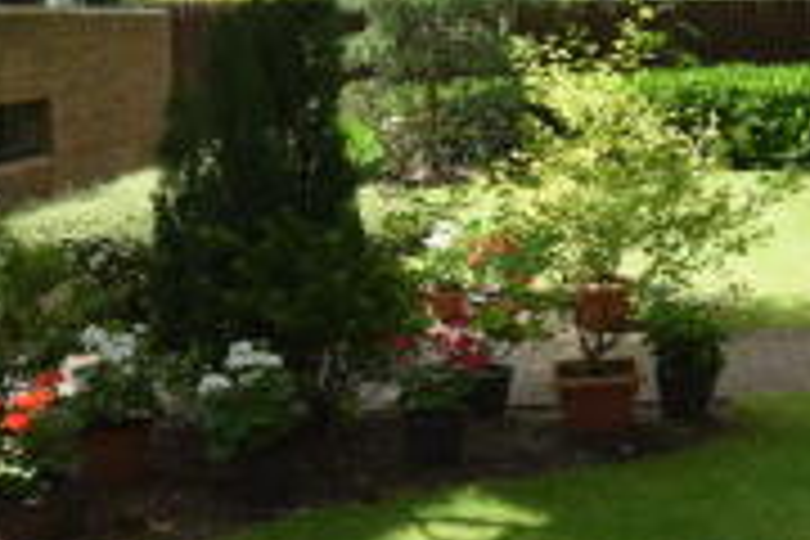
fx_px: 1515
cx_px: 747
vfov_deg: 20.1
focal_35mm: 67
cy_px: 133
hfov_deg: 28.6
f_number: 8
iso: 320
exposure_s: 1/250
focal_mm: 17
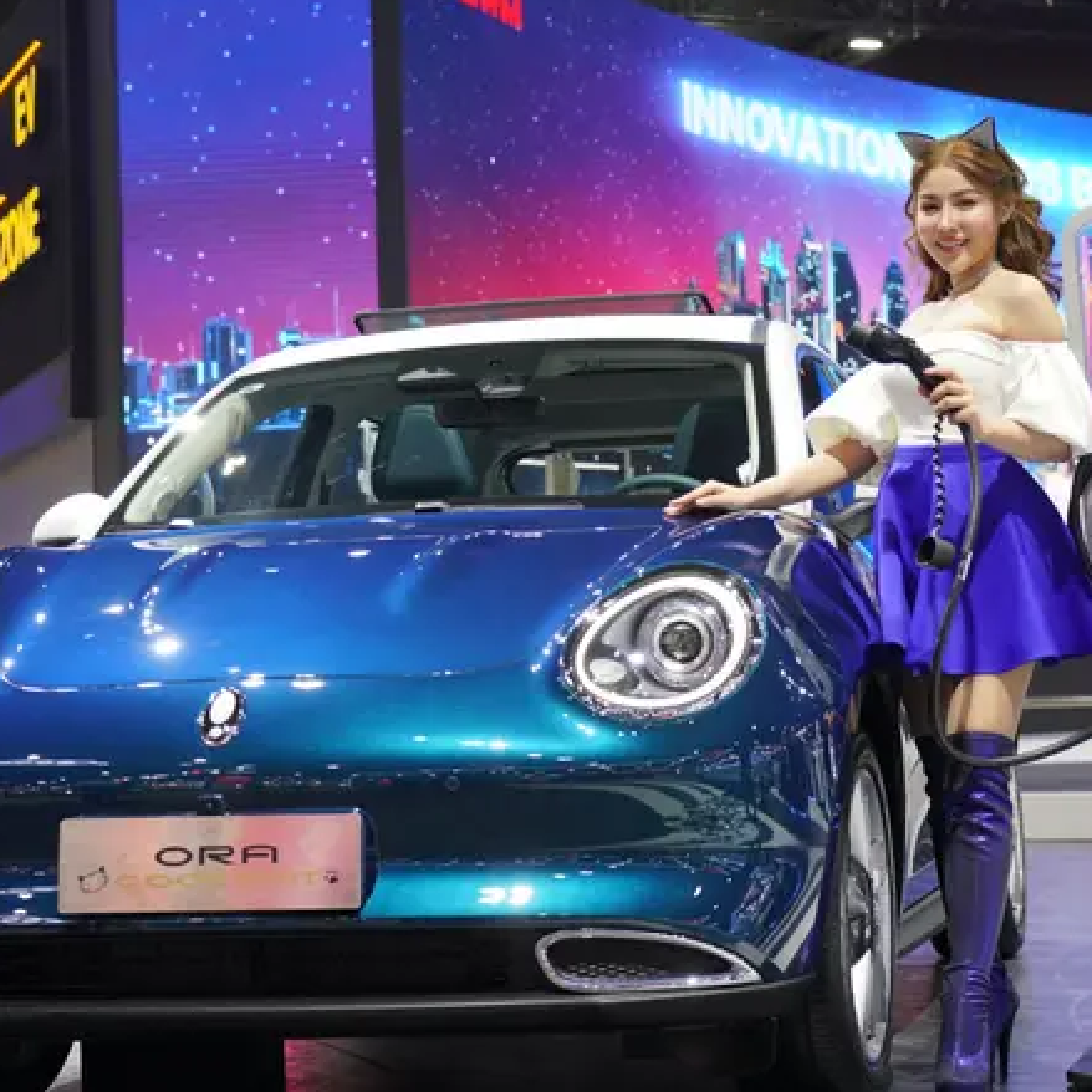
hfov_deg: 23.3
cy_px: 505
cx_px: 619
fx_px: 2641
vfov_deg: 23.4
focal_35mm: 74
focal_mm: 49
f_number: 4
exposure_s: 1/250
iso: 1600
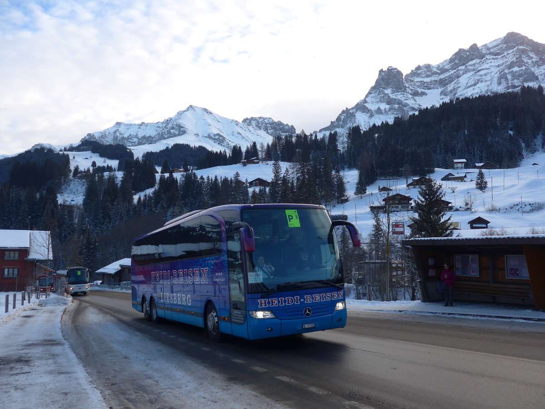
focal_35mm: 29
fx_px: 457
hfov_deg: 61.7
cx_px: 272
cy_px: 204
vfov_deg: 48.2
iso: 80
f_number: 2.8
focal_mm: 6
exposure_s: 1/400
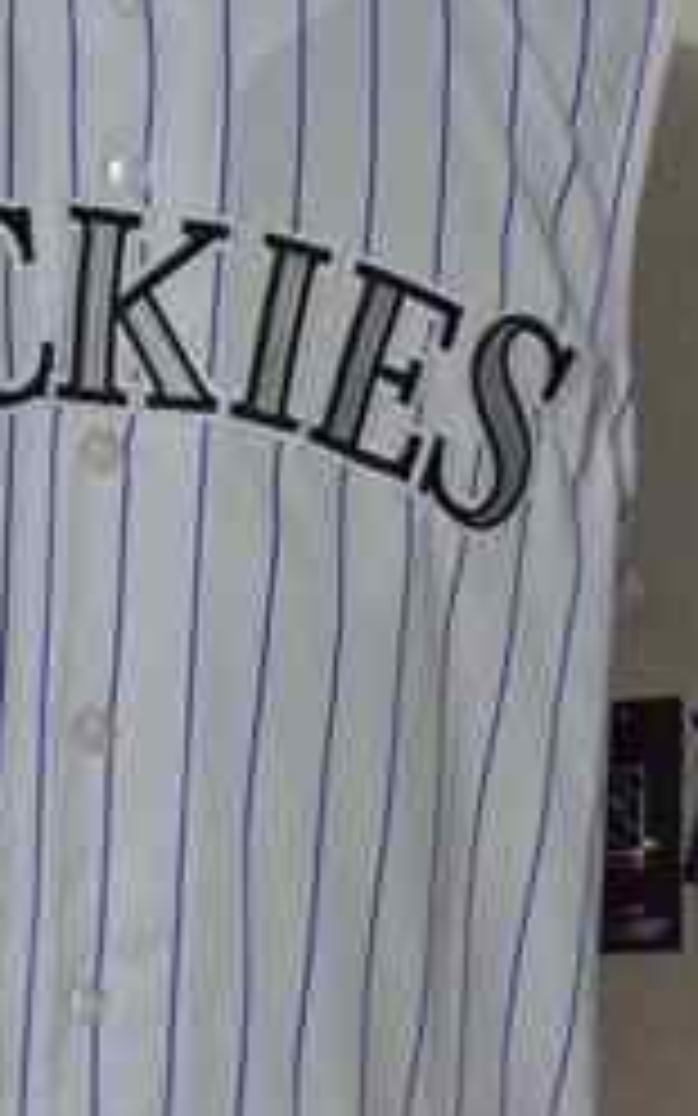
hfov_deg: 5.3
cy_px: 526
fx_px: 7487
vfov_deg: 8.5
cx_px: 644
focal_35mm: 246
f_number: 4.8
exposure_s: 1/60
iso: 4000
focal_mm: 50
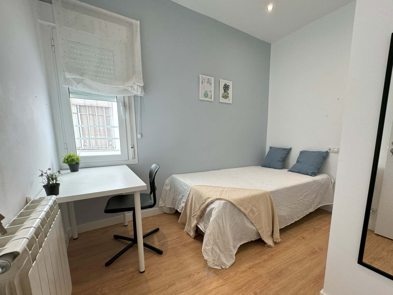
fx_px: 182
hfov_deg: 94.2
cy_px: 166
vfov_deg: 77.7
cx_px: 217
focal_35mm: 16
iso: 100
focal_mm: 2.22
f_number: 2.2
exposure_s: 1/100
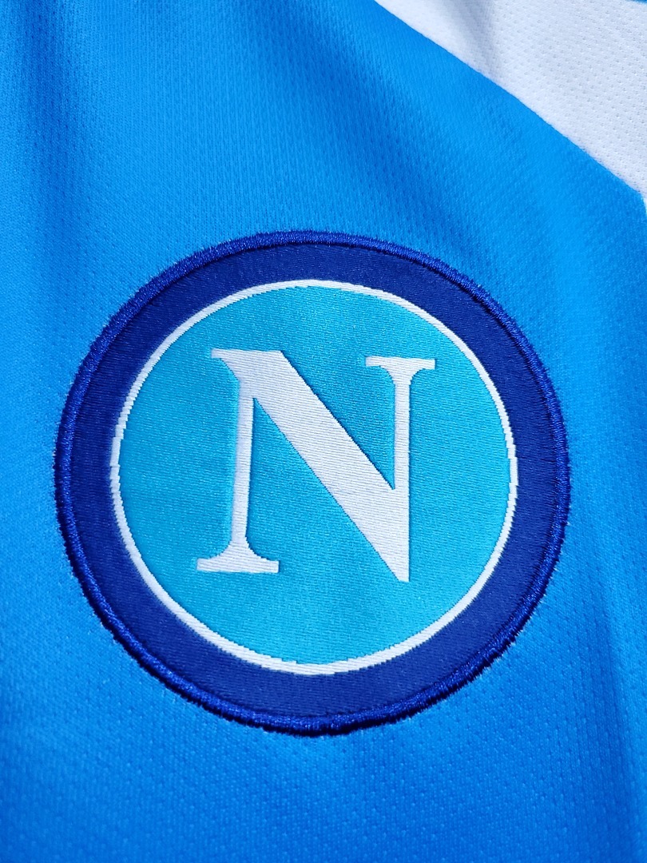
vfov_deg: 67.3
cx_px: 324
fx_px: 648
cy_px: 432
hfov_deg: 53.1
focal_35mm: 26
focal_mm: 4.3
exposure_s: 1/30
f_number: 1.5
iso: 200
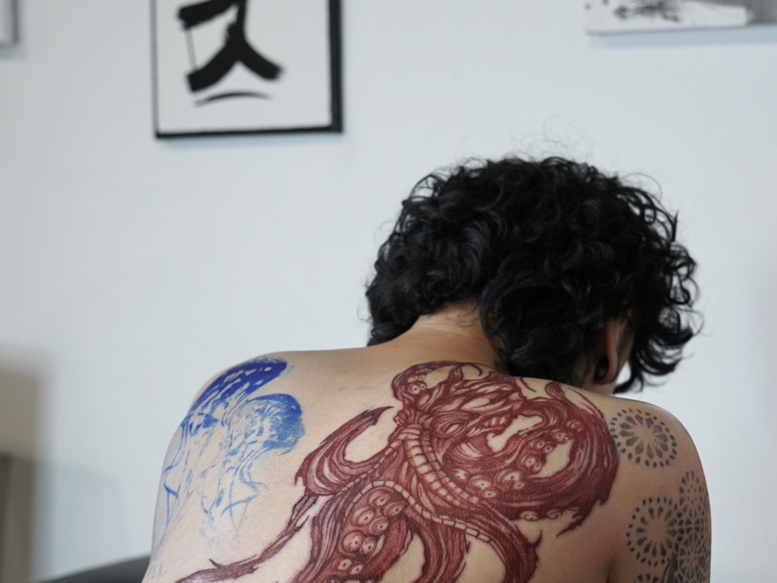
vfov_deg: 20.0
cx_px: 391
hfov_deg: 26.7
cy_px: 457
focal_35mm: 73
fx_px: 1639
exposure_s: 1/160
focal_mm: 50
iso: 800
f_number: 4
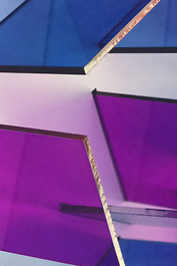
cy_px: 78
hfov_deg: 9.4
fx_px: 1053
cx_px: 238
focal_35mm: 143
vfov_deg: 14.3
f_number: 2.8
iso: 160
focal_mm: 6.6
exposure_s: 1/50
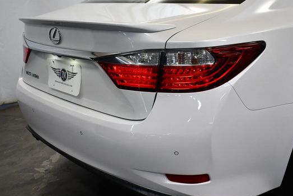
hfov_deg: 44.4
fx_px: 358
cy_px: 108
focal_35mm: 44
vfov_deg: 30.5
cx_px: 166
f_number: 3.5
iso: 720
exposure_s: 1/250
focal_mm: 18
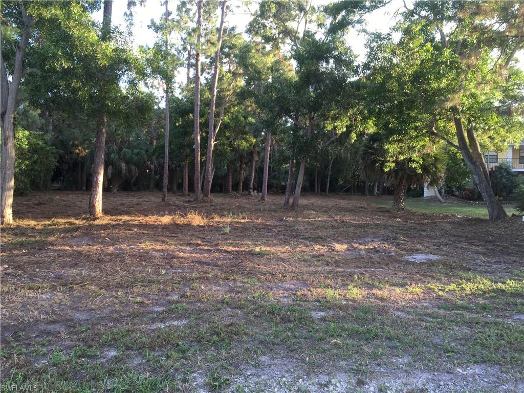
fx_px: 439
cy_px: 196
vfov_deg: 48.2
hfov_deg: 61.7
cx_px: 262
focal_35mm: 29
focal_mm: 4.15
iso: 25
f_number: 2.2
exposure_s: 1/60
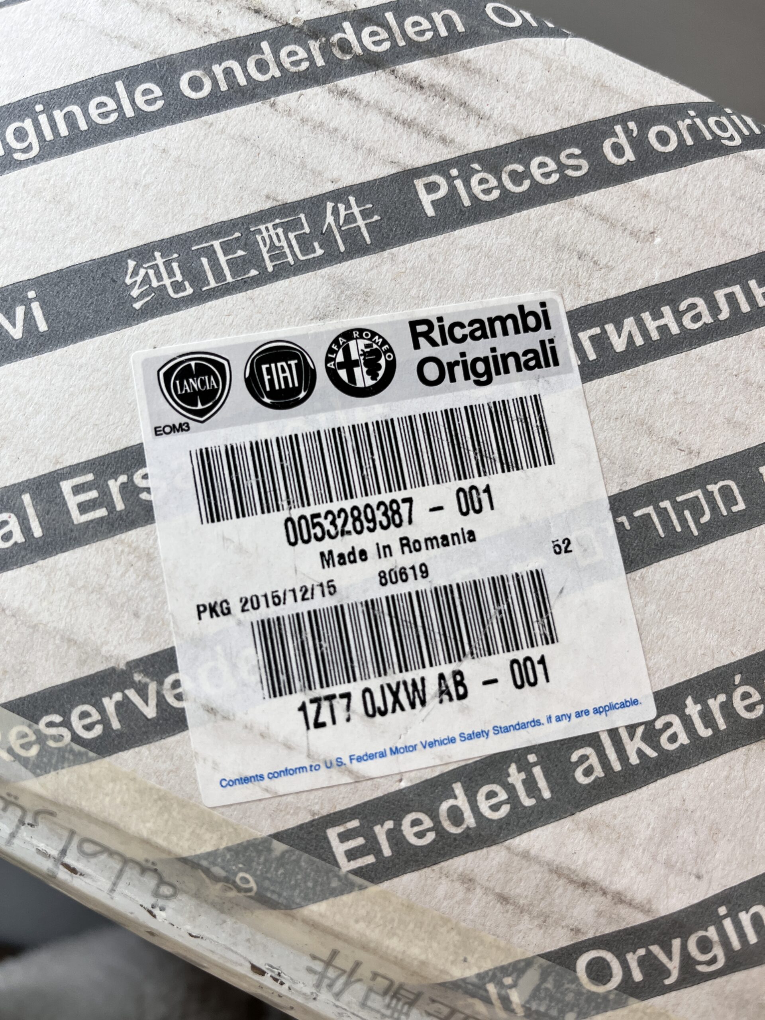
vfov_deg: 67.3
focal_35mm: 26
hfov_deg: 53.1
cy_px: 510
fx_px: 766
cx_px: 382
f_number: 1.6
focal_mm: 5.1
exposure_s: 1/100
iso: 50
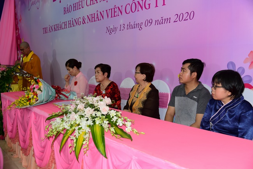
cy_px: 84
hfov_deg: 55.8
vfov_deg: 38.9
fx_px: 239
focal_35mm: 34
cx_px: 126
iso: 320
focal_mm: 34
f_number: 4
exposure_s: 1/60
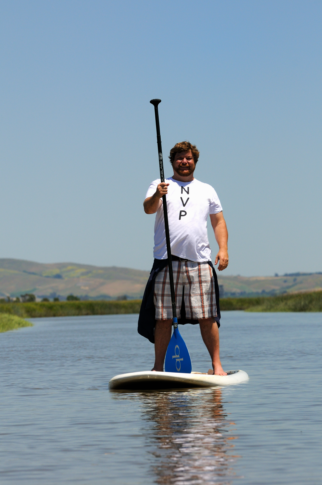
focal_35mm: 202
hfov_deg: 6.8
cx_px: 161
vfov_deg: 10.2
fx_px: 2724
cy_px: 242
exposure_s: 1/1250
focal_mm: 135
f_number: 8
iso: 200
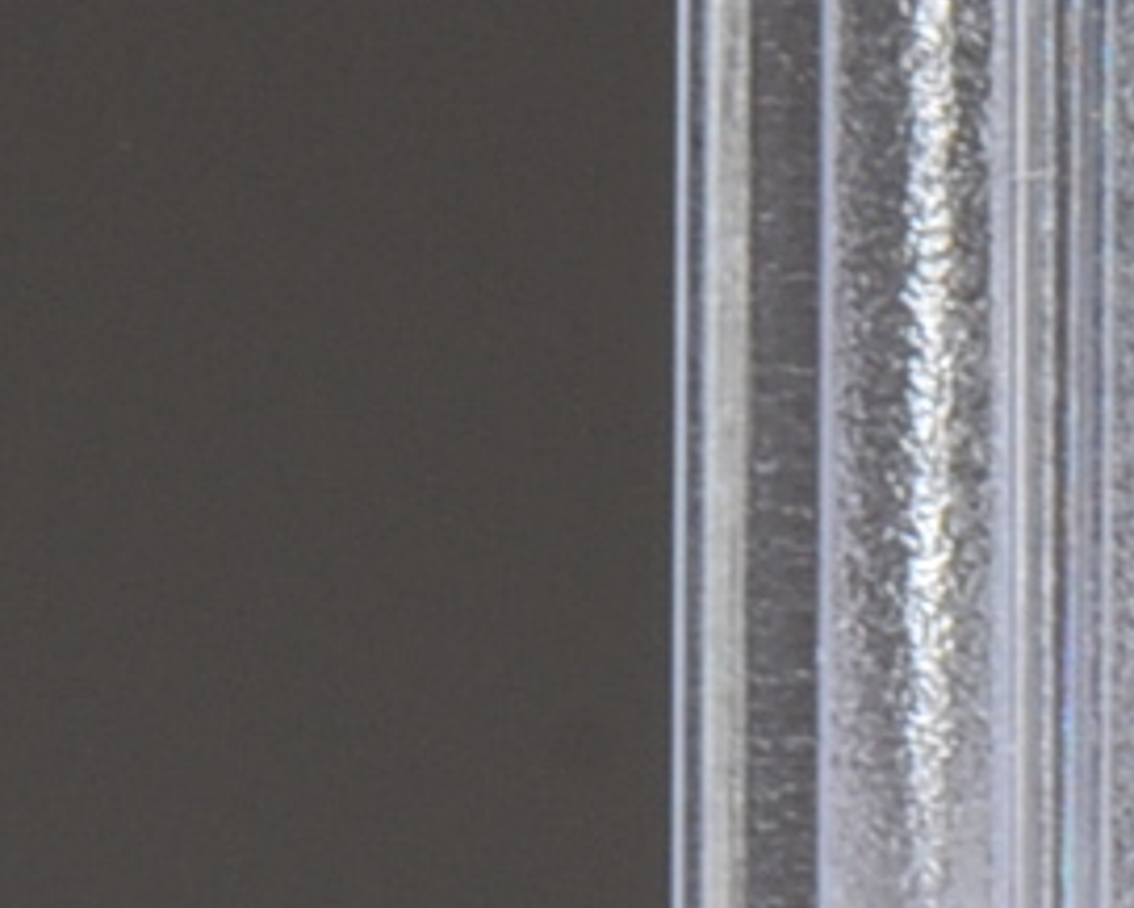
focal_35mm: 1084
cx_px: 3205
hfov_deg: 1.8
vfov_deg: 1.4
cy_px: 1142
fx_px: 36403
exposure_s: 1/100
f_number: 16
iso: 320
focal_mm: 85
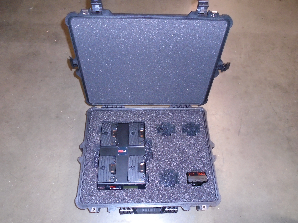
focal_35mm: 26
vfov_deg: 53.1
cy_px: 112
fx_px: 224
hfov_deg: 67.3
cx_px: 149
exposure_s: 1/30
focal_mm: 4.6
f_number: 3.2
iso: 400
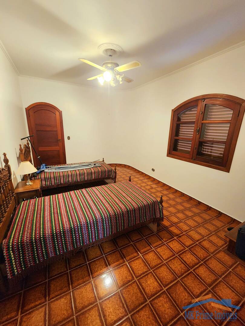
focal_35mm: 13
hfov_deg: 89.9
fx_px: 123
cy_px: 163
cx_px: 122
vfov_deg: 106.2
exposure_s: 1/24
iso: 640
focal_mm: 2.2
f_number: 2.2
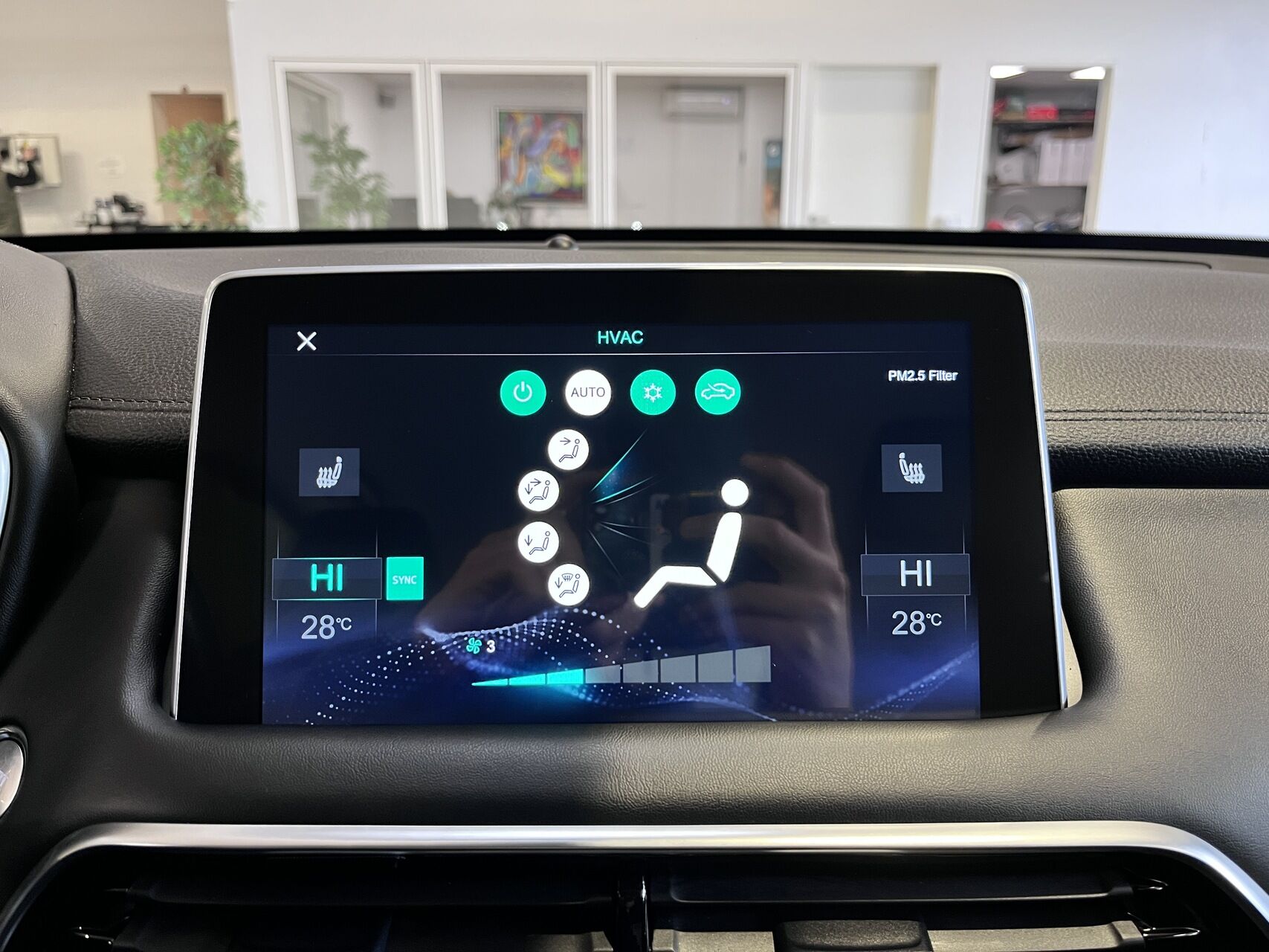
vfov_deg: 53.1
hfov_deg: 67.3
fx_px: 953
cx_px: 634
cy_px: 476
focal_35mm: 26
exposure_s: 1/50
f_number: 1.6
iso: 320
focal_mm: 5.1
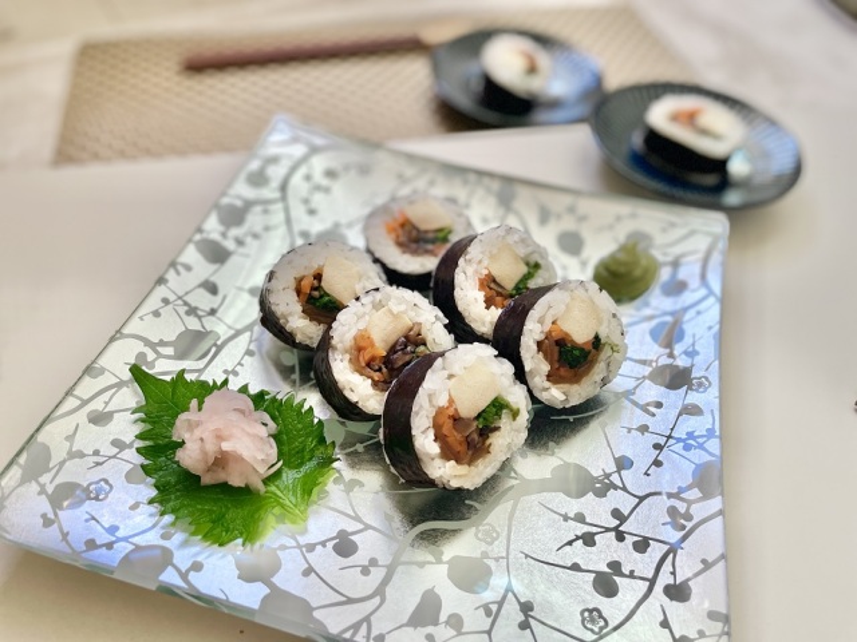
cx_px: 428
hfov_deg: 67.3
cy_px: 321
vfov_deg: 53.1
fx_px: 644
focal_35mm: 26
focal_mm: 4.2
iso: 100
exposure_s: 1/121
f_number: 1.6
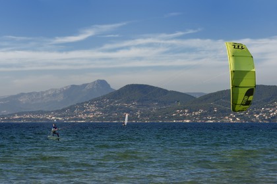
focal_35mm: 110
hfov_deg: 18.6
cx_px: 138
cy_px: 92
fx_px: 846
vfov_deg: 12.5
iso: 200
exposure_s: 1/500
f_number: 10
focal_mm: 110
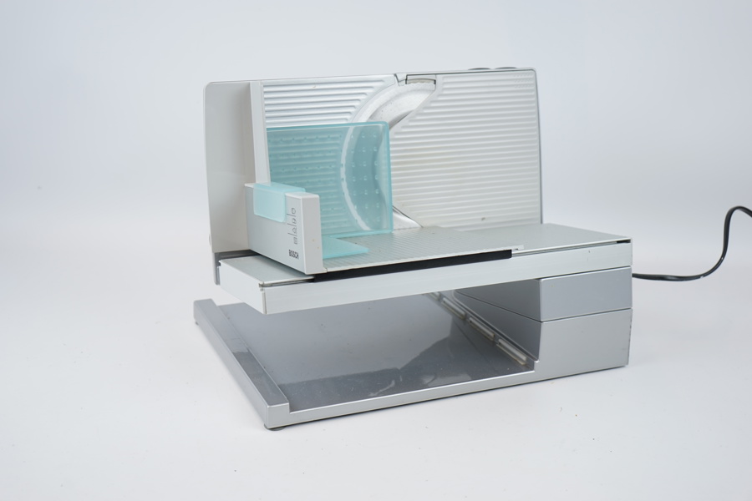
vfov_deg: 29.2
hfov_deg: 42.7
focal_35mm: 46
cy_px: 250
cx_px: 376
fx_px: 961
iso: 100
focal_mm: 46
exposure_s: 1/60
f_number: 5
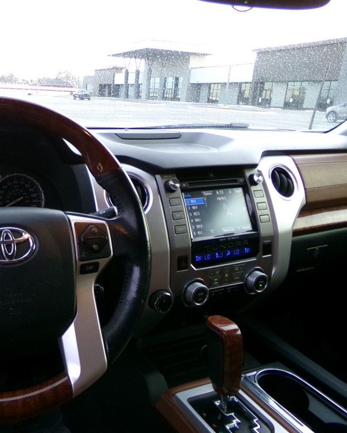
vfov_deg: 55.7
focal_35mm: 32
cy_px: 212
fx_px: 411
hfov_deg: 43.9
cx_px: 77
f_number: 3.7
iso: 312
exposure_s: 1/60
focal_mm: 4.3
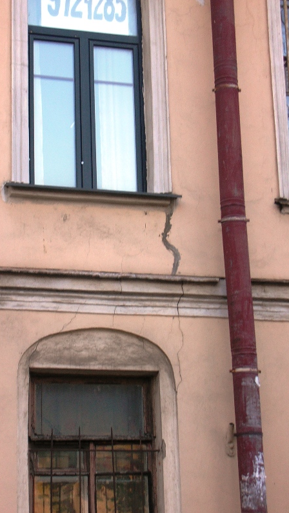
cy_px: 256
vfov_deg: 26.2
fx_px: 1103
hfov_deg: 14.9
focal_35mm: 81
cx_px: 102
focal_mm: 12.3
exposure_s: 1/31.2
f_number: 4
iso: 50
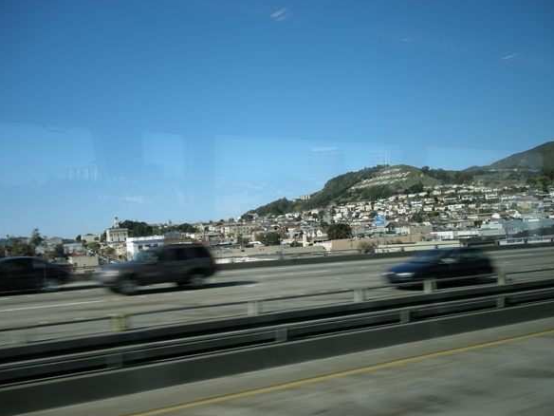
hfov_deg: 49.0
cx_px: 282
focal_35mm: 38
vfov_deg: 37.7
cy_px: 212
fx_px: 608
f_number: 2.8
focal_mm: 7.9
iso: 64
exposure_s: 1/120
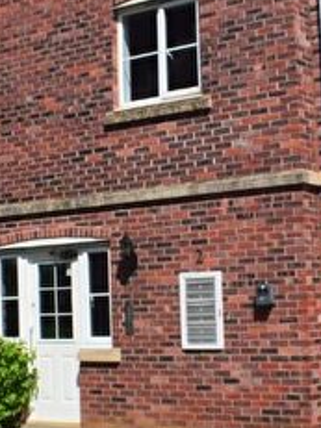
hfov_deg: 14.7
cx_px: 165
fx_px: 1243
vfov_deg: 19.6
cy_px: 195
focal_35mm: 100
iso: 360
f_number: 11
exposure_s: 1/500
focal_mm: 23
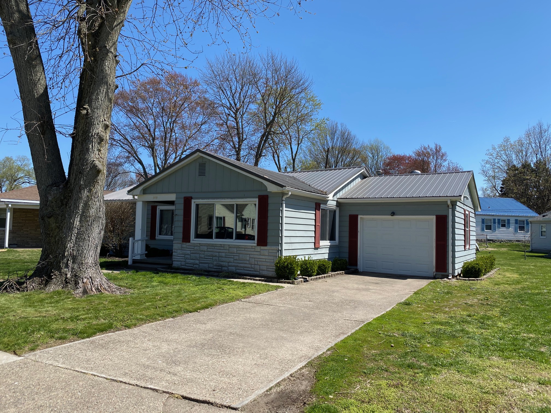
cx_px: 276
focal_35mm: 26
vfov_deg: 53.1
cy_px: 206
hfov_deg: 67.3
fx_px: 414
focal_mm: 4.25
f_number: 1.8
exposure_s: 1/2222
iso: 32
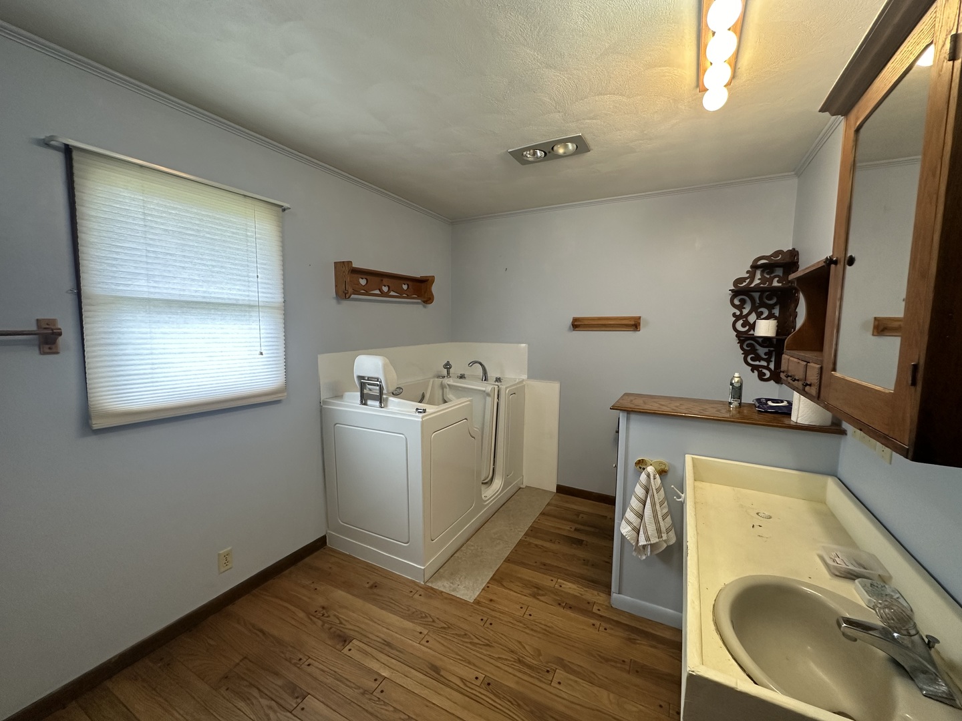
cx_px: 481
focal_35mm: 14
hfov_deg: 102.1
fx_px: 389
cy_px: 360
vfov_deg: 85.7
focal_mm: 2.22
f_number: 2.2
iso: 200
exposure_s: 1/60
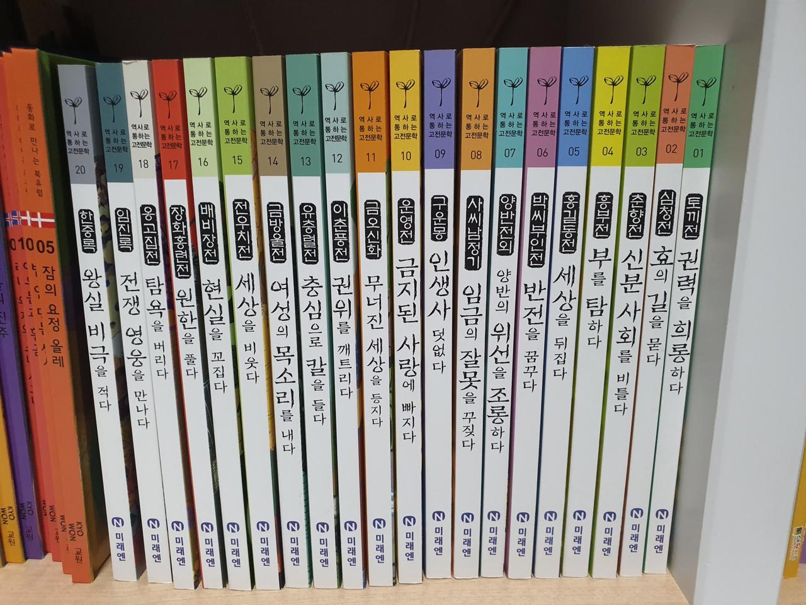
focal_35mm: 26
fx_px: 605
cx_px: 403
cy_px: 302
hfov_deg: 67.3
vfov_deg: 53.1
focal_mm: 4.3
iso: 320
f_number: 2.4
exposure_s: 1/40
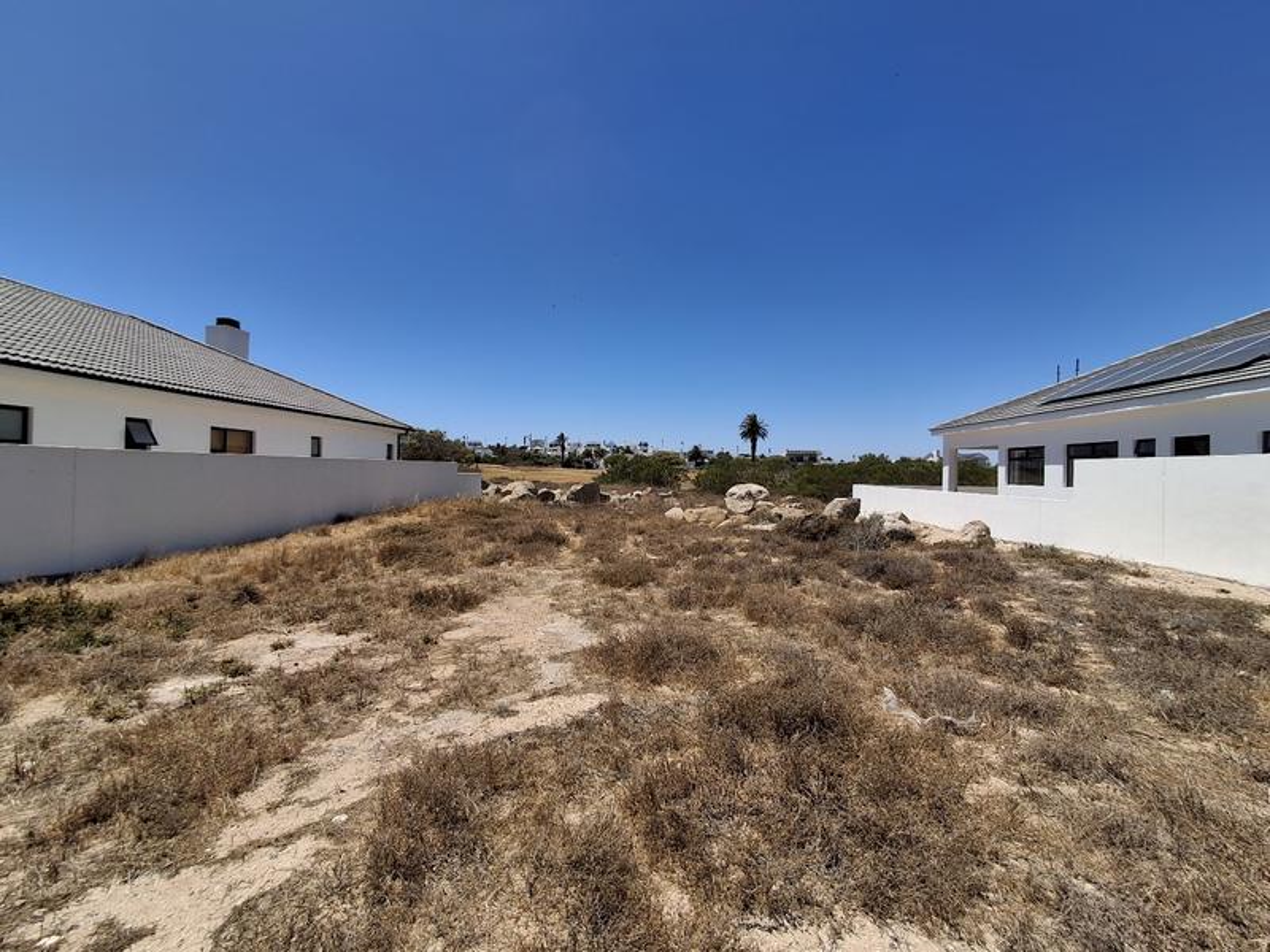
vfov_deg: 78.1
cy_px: 476
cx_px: 635
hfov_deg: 94.5
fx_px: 587
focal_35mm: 16
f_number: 2.2
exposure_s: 1/1984
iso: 40
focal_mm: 1.64
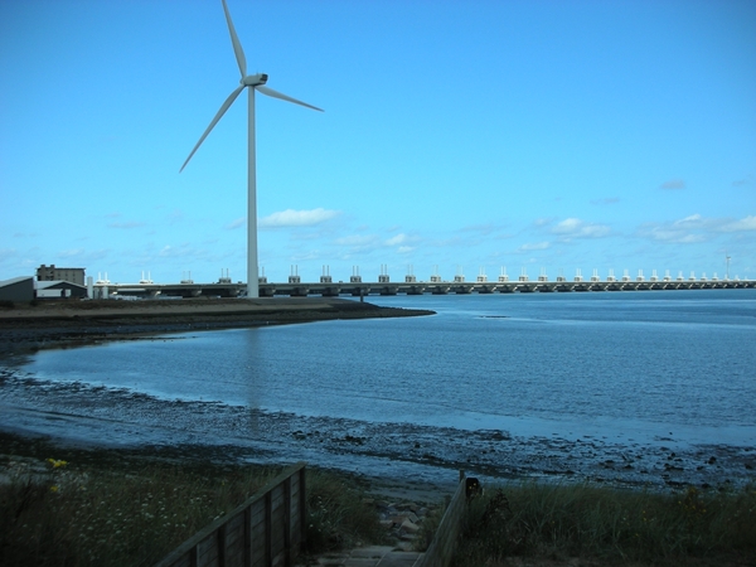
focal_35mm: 46
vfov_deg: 31.5
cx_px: 378
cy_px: 284
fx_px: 1005
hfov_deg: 41.2
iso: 50
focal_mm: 7.7
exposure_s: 1/73.8
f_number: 9.9
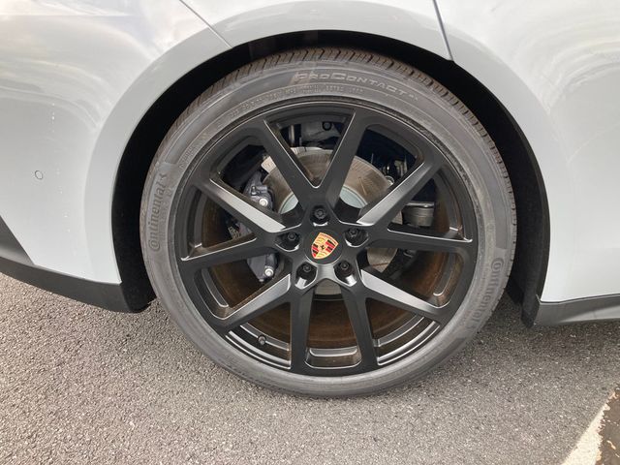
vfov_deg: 49.7
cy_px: 232
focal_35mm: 28
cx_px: 310
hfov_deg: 63.4
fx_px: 502
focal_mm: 3.99
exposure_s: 1/120
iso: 32
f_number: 1.8
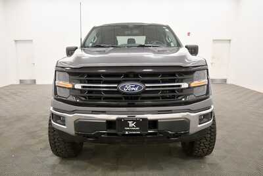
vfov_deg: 46.4
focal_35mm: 28
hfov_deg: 65.5
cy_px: 88
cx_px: 132
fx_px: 205
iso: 1100
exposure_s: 1/125
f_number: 5.6
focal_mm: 19
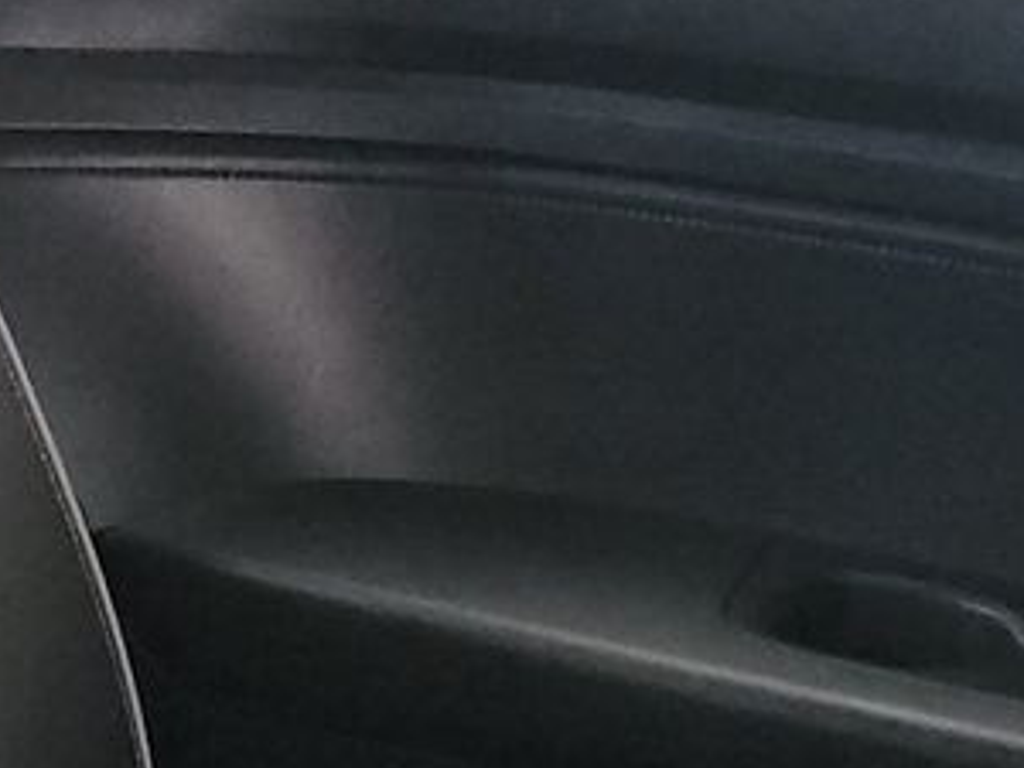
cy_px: 713
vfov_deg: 11.5
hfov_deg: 15.0
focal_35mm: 128
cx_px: -140
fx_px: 3786
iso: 1603
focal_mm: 6.7
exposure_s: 1/59
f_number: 1.8
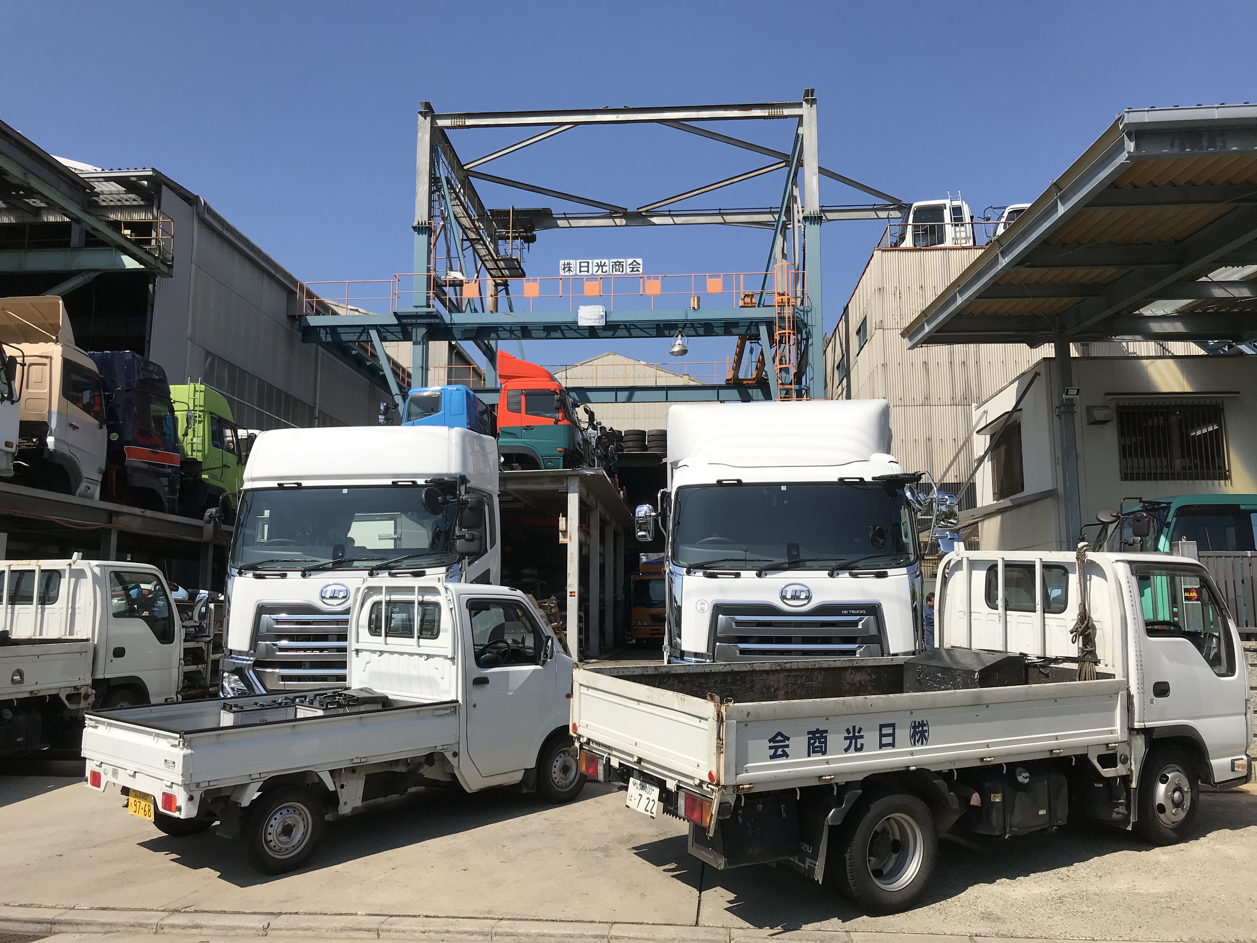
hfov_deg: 63.4
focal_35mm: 28
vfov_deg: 49.7
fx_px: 1017
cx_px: 628
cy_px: 472
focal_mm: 3.99
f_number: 1.8
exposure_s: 1/4000
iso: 20
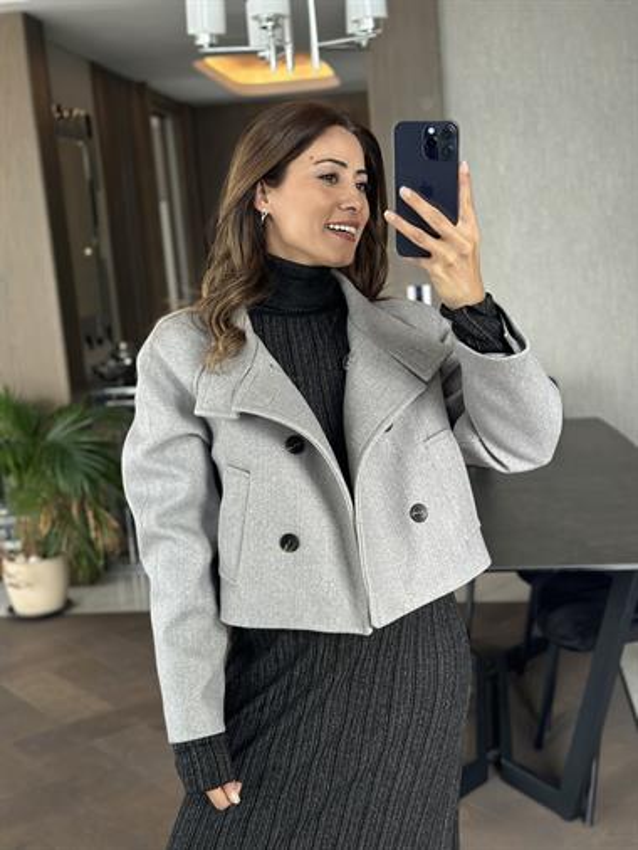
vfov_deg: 39.6
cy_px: 425
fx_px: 1179
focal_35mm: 48
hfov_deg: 30.3
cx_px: 319
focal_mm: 6.86
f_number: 1.78
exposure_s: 1/60
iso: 200
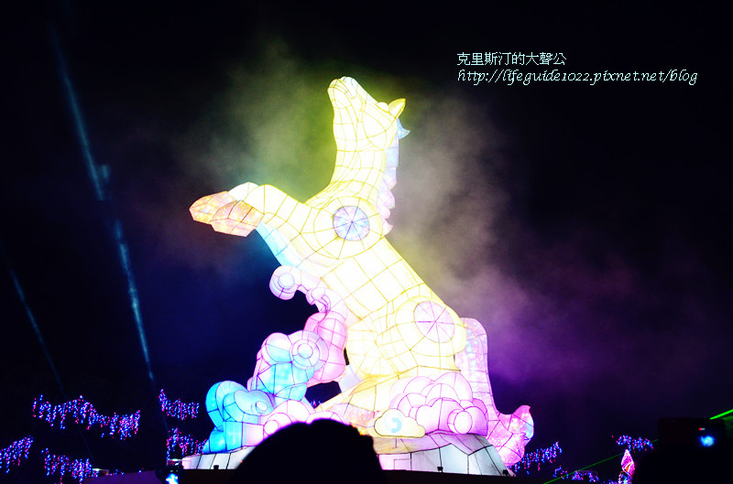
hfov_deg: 33.5
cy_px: 242
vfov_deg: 22.5
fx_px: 1219
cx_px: 366
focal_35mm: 60
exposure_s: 1/15
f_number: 7.1
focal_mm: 40
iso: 800
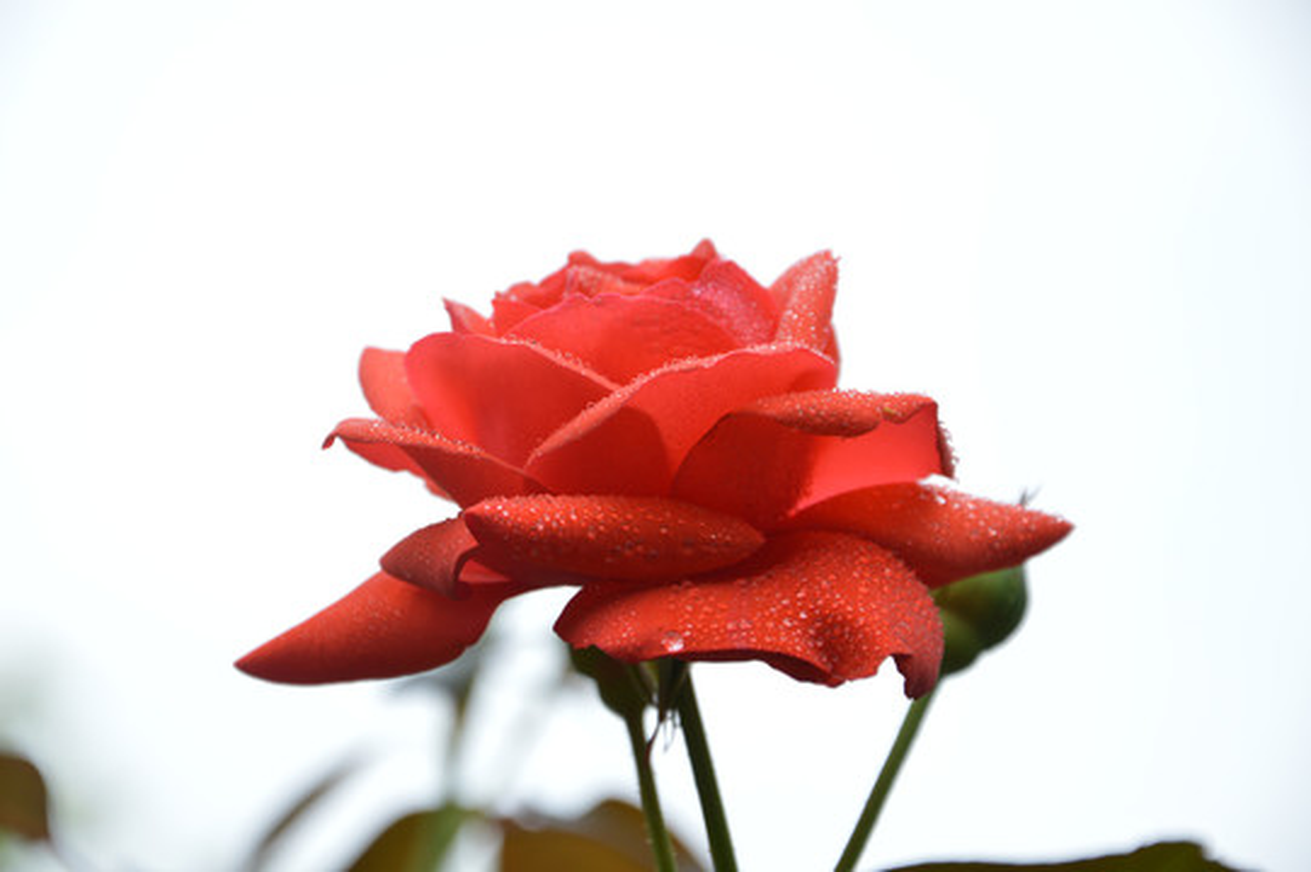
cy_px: 436
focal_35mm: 158
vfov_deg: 8.7
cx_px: 656
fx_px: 5732
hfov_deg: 13.0
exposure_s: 1/125
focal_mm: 105
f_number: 5.6
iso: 200
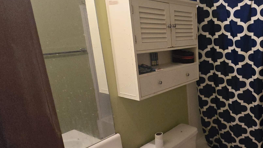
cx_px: 225
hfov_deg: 61.5
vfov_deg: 42.7
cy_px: 87
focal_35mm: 27
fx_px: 188
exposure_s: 1/60
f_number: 2.2
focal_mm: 2.2
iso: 1600
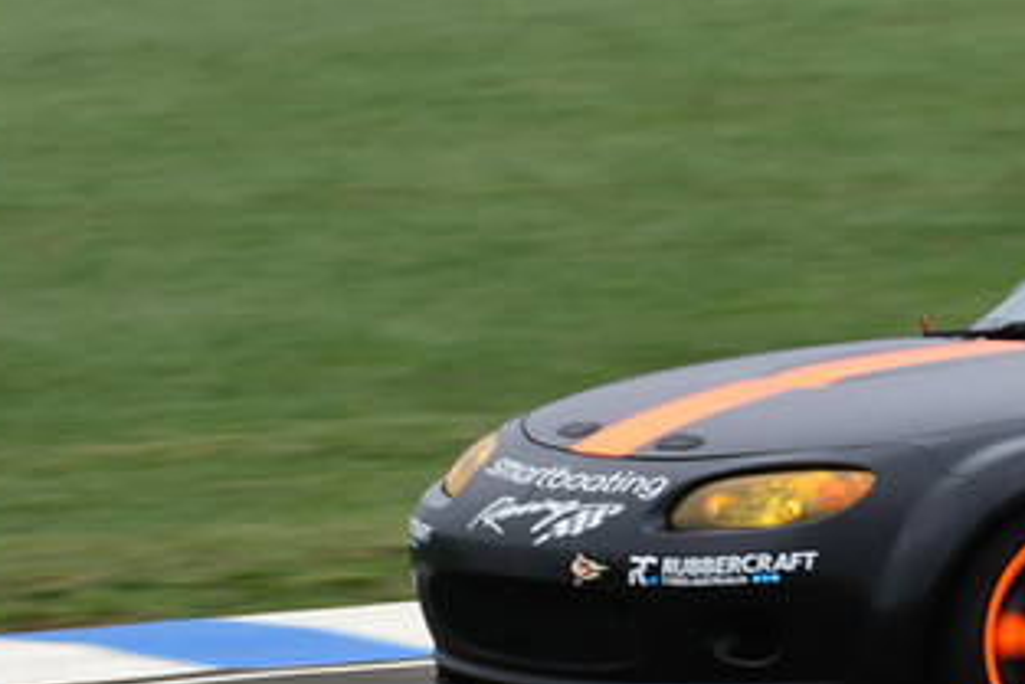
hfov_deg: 2.6
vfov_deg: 1.7
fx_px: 22958
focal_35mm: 806
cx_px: 1159
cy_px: 167
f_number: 10
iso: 320
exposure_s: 1/320
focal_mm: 210
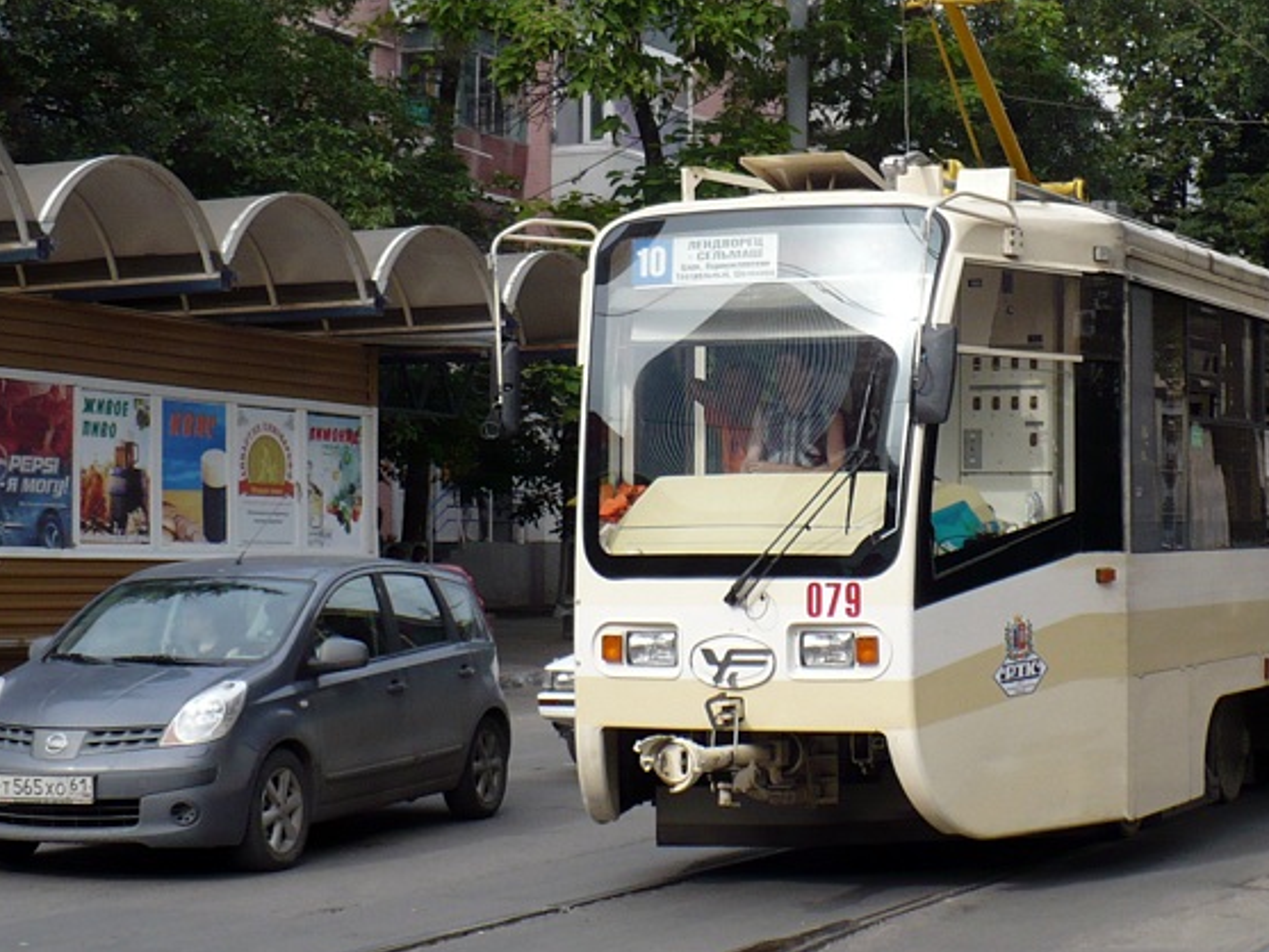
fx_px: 2493
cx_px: 923
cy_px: 317
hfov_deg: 28.2
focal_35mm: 68
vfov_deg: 21.5
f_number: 2.8
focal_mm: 6.1
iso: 100
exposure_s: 1/640
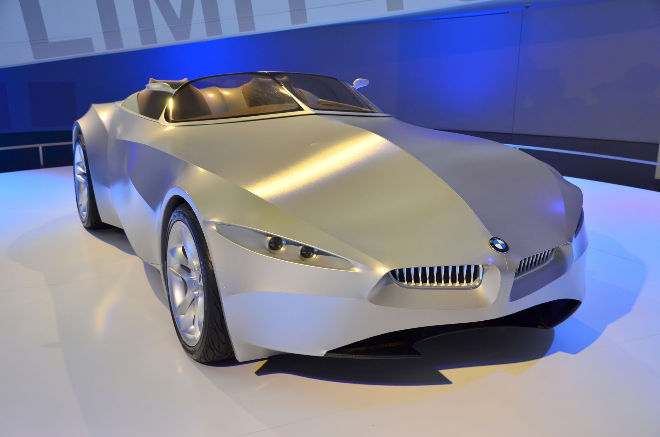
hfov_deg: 49.6
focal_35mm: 39
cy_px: 218
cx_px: 330
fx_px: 713
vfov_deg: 34.1
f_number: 4.5
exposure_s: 1/80
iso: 200
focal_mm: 26
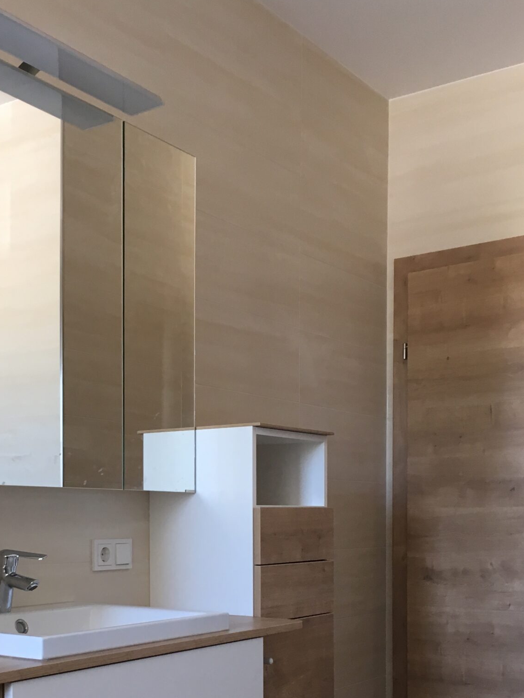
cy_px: 533
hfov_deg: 29.3
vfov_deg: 37.8
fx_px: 989
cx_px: 144
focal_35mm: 49
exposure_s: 1/33
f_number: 2.2
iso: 80
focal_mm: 4.15
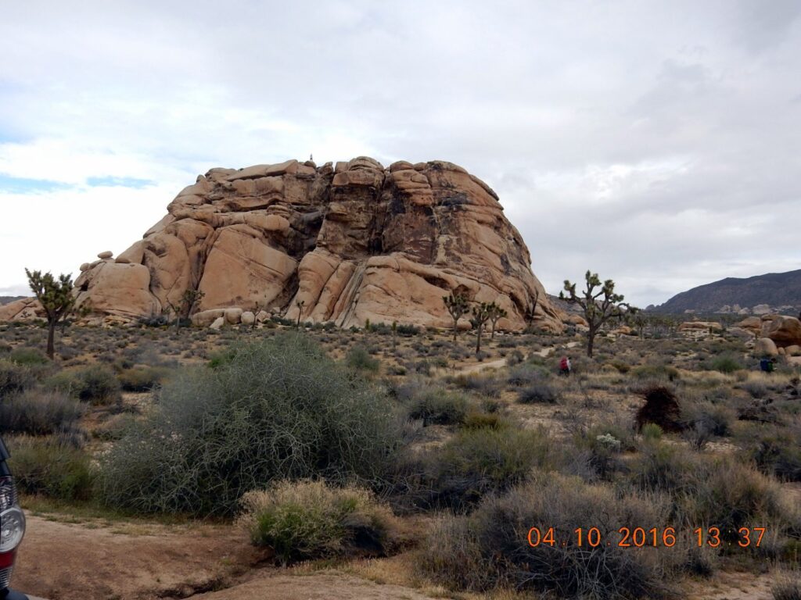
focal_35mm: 30
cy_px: 300
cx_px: 400
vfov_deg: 46.8
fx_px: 694
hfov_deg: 60.0
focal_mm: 5.4
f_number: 4
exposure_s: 1/800
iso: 125
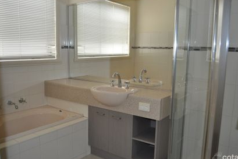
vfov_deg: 42.4
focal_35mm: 31
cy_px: 78
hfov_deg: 60.3
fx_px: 205
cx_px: 122
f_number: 3.5
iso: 800
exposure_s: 1/60
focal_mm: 18
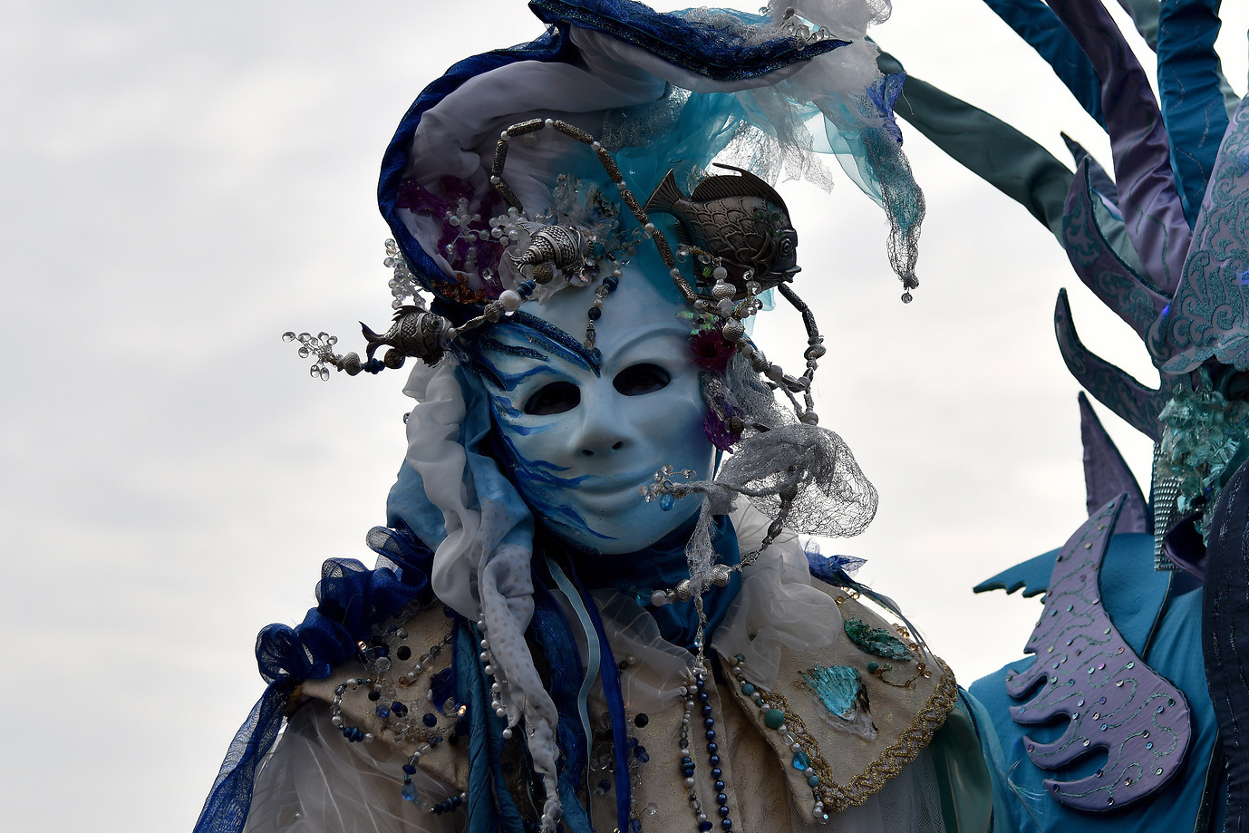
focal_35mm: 108
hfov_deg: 18.9
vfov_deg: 12.7
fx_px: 3747
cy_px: 386
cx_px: 859
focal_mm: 62
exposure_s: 1/1000
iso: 100
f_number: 4
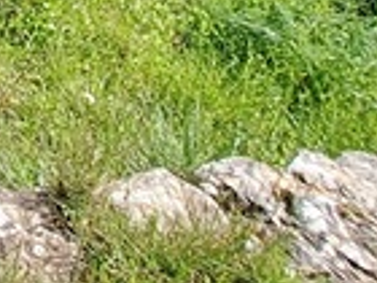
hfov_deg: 14.5
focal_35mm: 93
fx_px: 1013
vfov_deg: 11.7
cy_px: -469
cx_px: -506
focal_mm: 1.74
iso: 40
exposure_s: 1/1754
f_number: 2.2
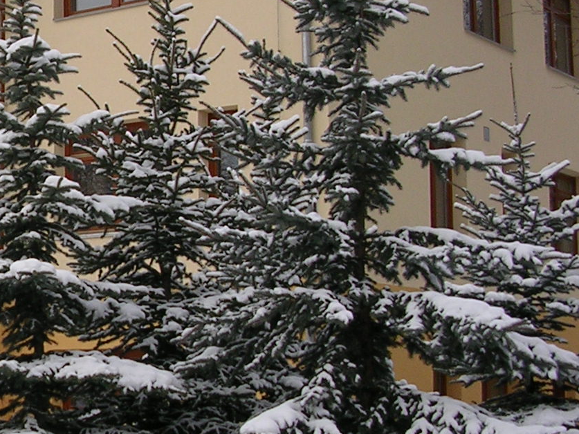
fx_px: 1556
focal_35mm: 93
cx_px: -73
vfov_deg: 15.9
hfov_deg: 20.0
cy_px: 229
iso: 50
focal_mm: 5.8
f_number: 2.8
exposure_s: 1/414
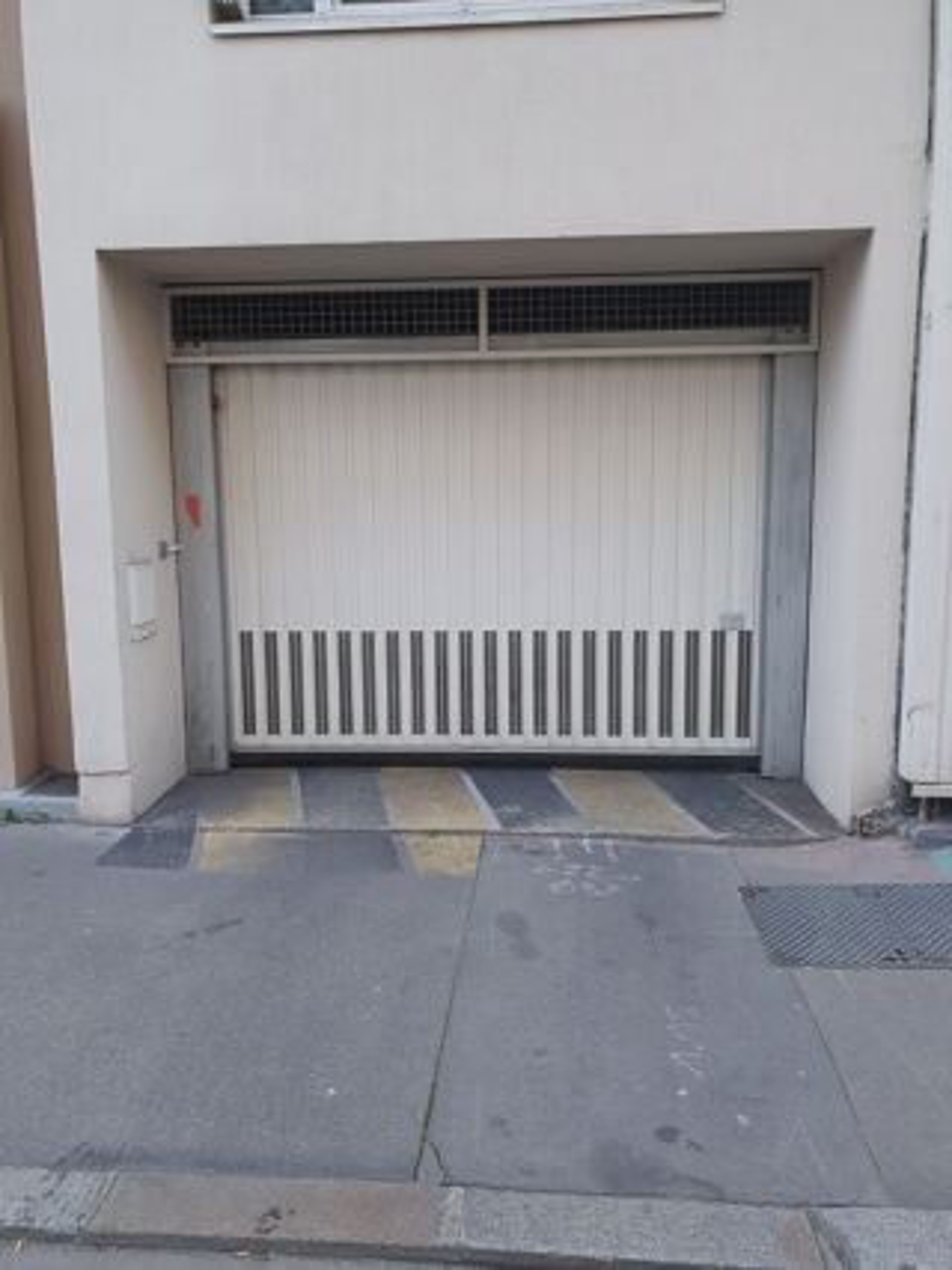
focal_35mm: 26
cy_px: 635
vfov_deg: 67.3
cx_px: 476
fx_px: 954
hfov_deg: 53.0
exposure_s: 1/50
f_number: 2.4
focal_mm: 4.32
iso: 50
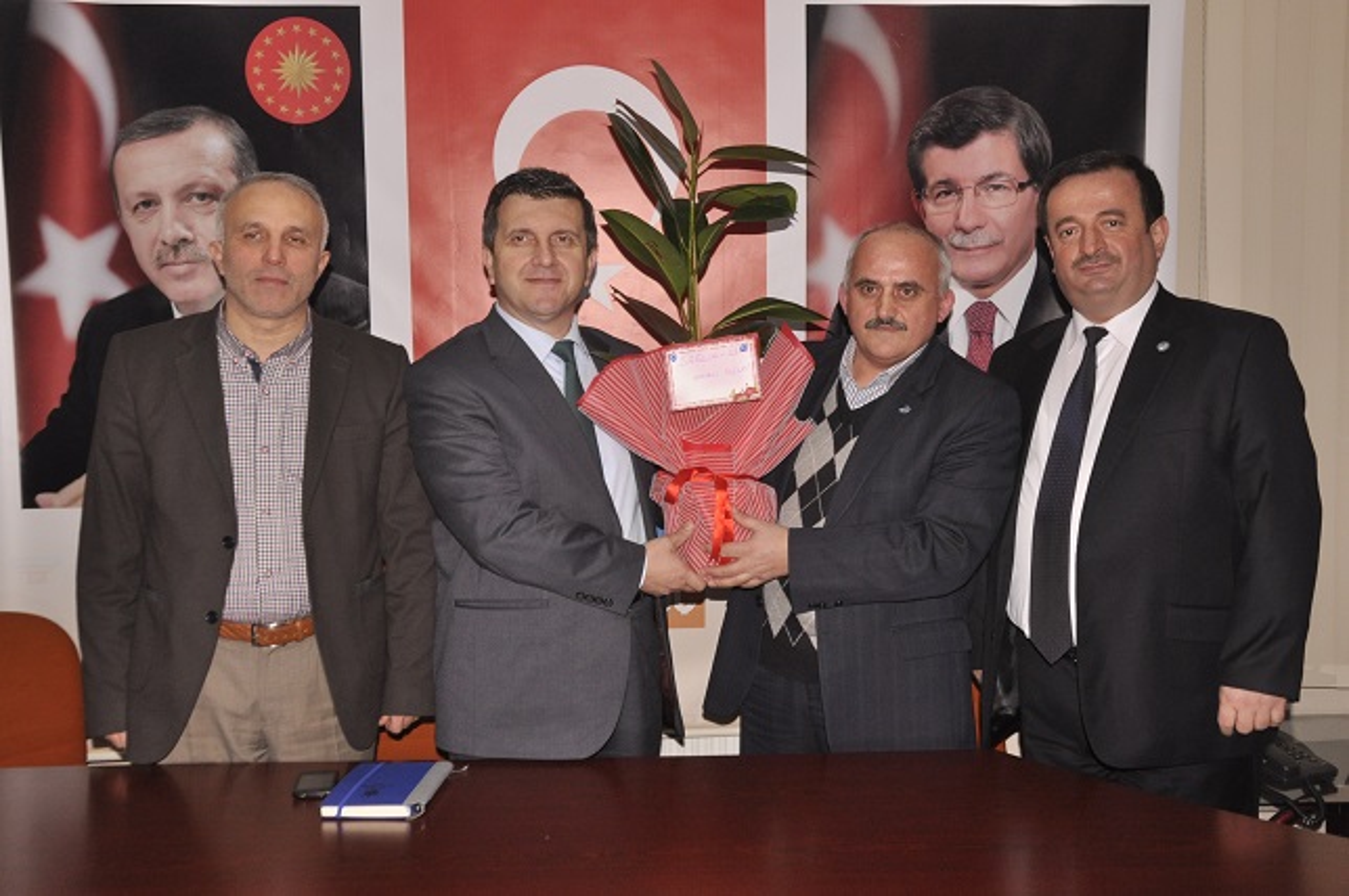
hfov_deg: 53.2
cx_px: 674
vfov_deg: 36.8
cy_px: 448
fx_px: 1348
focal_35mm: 36
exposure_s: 1/100
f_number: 7.1
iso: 800
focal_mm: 24
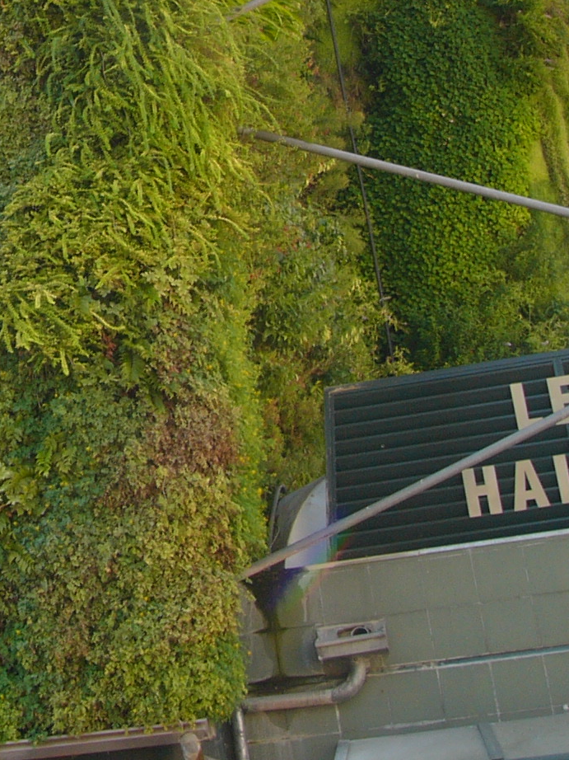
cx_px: -189
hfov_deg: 15.5
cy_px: 101
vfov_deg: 21.4
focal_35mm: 90
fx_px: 1973
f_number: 2.8
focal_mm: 6
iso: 50
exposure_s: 1/200
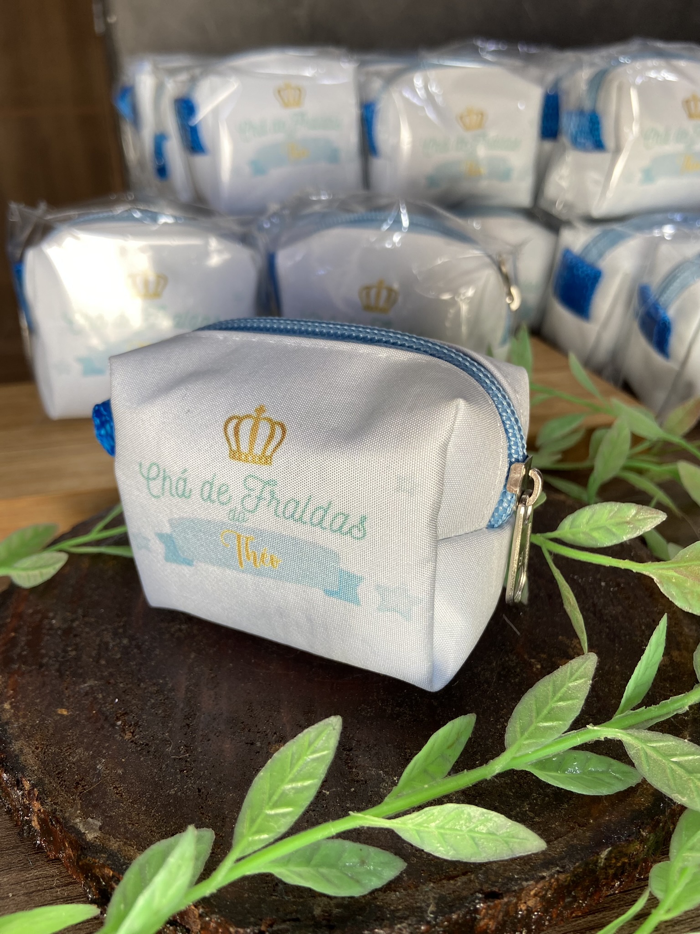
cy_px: 467
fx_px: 701
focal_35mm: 26
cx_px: 350
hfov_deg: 53.1
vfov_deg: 67.3
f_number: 1.8
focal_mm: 4.25
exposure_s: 1/120
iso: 40
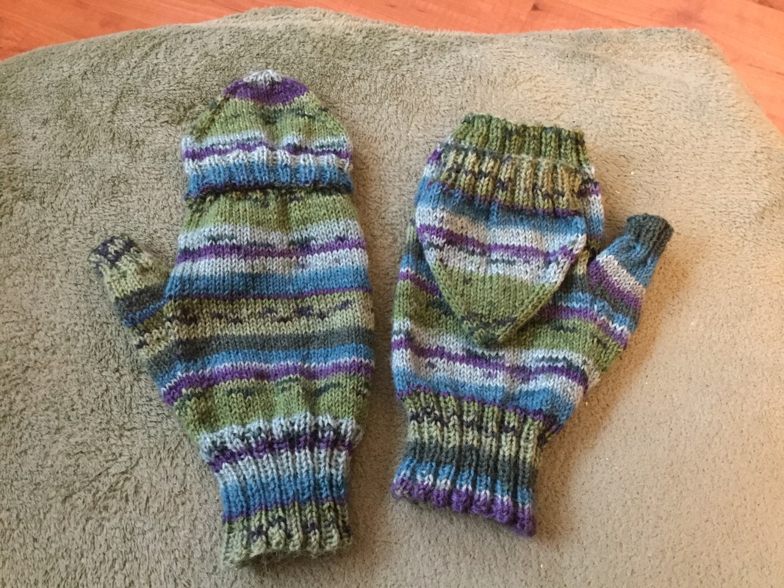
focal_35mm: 31
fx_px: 702
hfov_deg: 58.4
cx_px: 392
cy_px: 294
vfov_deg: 45.4
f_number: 2.4
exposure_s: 1/17
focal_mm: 3.3
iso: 400
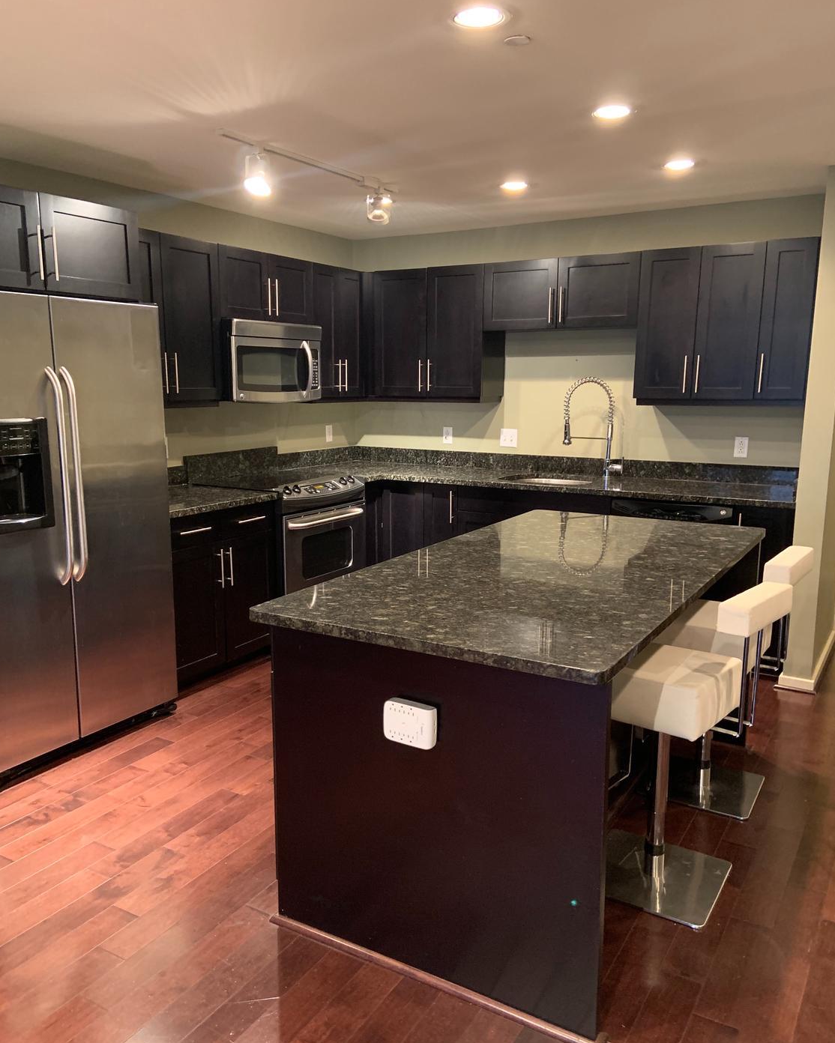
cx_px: 408
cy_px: 548
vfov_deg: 62.2
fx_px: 865
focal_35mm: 28
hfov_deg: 51.5
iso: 500
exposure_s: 1/30
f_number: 1.8
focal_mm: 4.25
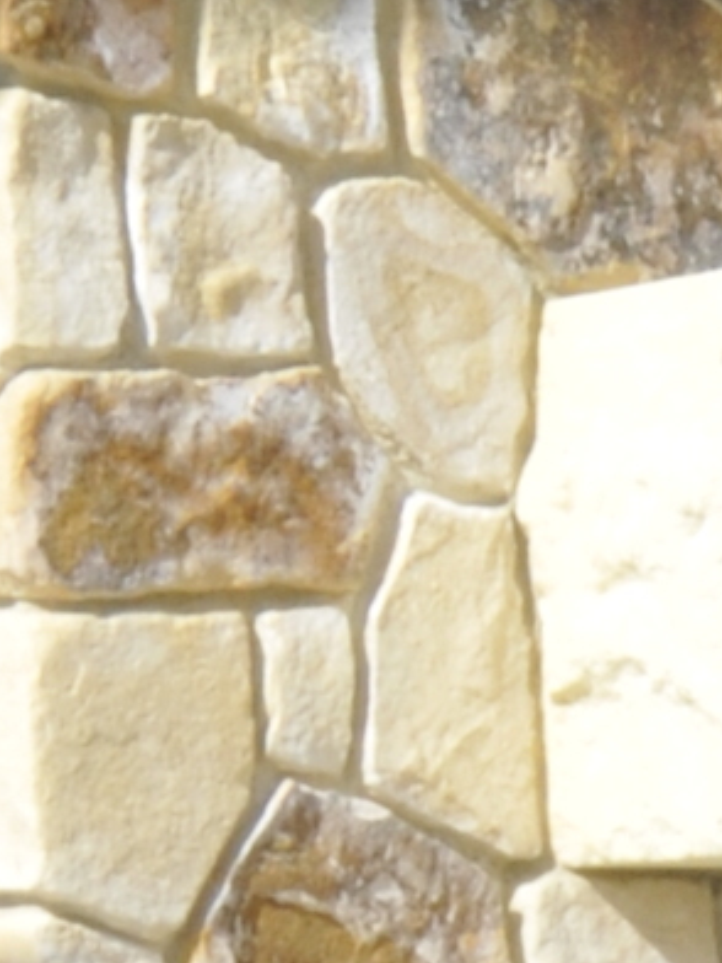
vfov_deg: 9.6
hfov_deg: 7.3
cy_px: 1287
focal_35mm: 201
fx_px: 5588
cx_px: 972
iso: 320
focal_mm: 17
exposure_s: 1/25
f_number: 22
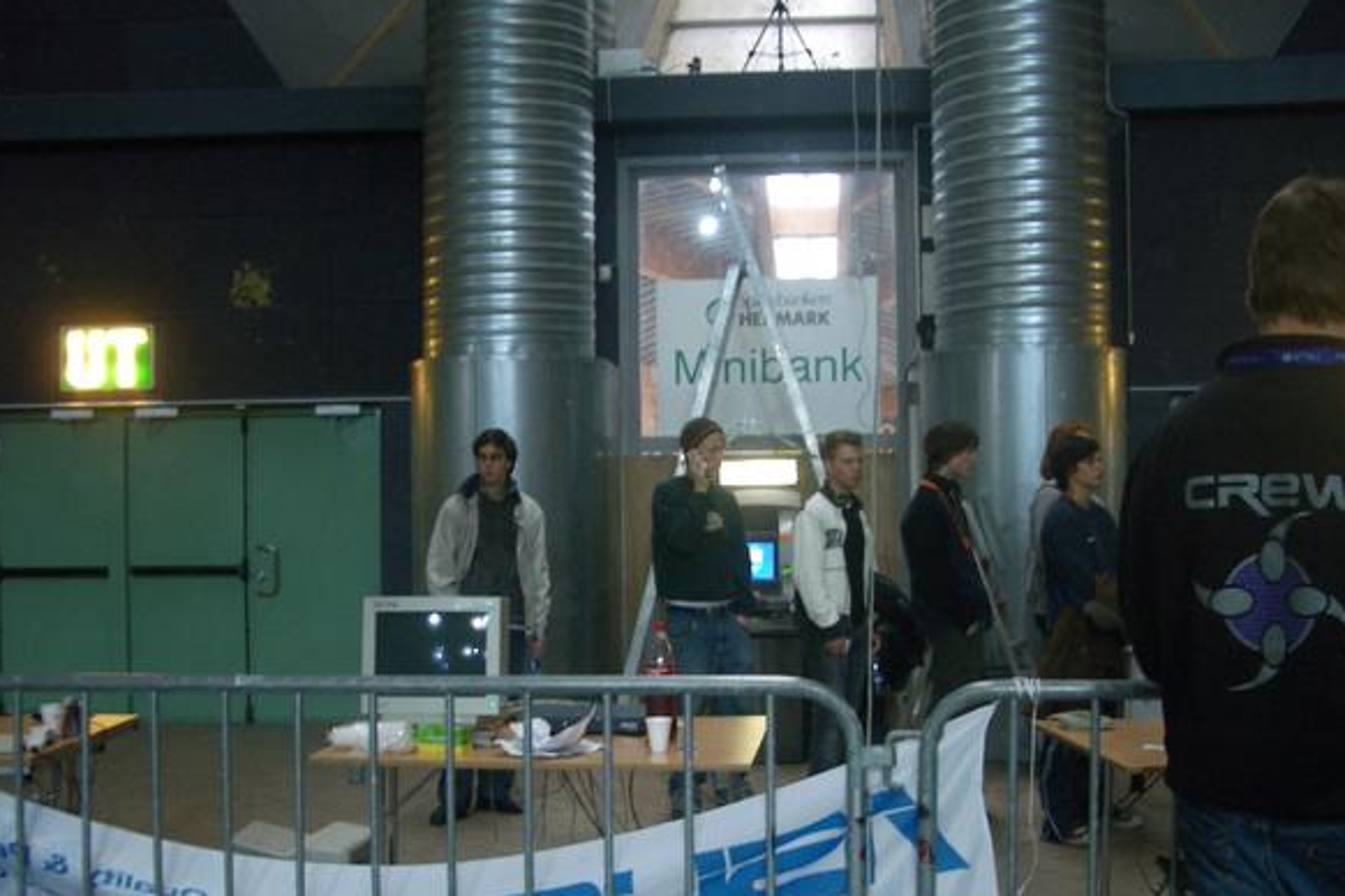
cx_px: 652
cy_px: 529
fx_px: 1494
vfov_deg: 33.3
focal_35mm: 40
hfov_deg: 48.5
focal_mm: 5.8
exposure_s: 1/8
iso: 100
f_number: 2.6
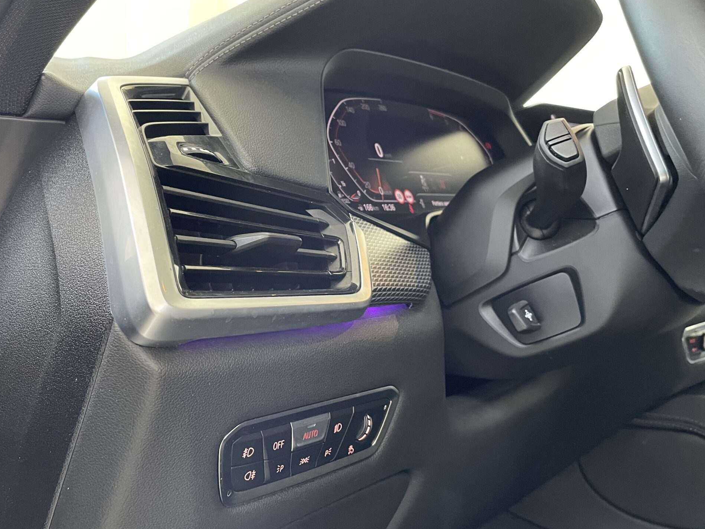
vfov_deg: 40.6
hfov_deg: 52.6
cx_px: 321
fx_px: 713
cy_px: 223
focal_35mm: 35
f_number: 1.6
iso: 320
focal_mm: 4.2
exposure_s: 1/49
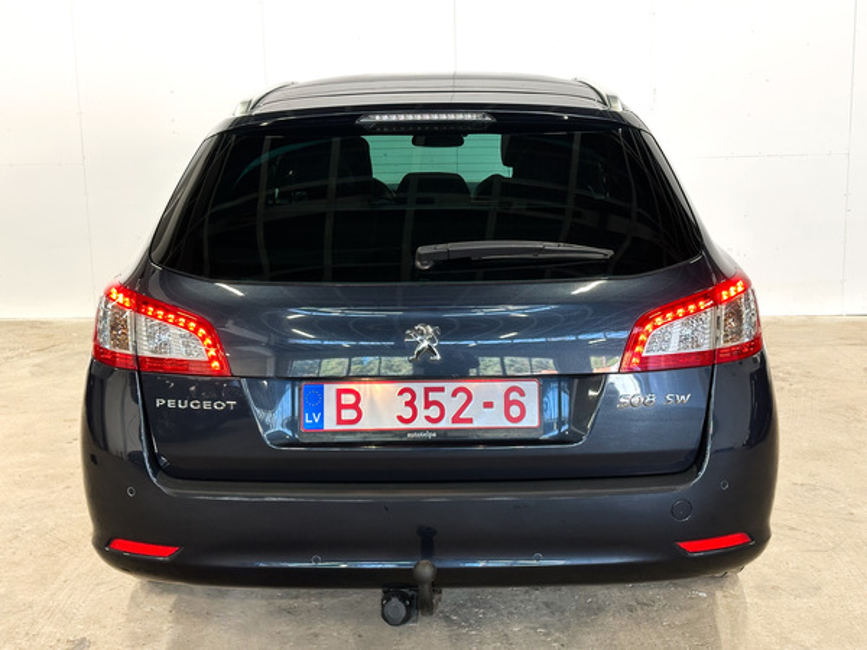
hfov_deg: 39.7
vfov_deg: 30.3
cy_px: 325
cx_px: 434
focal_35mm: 48
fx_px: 1202
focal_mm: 6.86
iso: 125
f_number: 1.8
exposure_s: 1/60
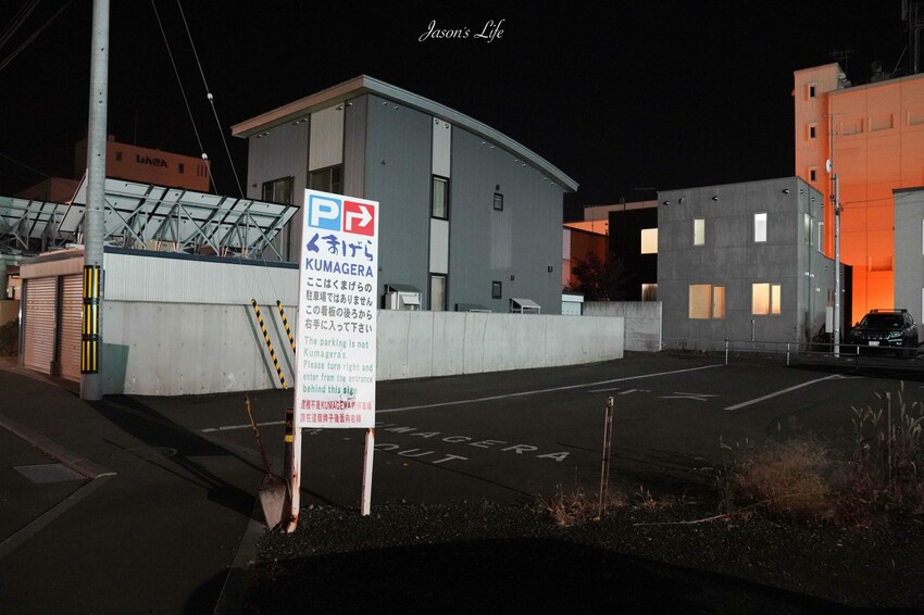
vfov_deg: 53.1
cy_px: 308
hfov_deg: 73.8
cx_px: 462
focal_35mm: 24
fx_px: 616
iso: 12800
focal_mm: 24
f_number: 3.5
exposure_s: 1/30
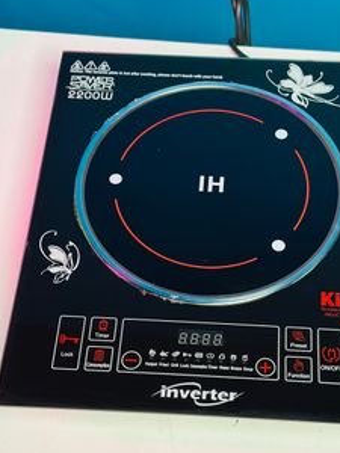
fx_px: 838
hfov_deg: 22.9
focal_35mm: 64
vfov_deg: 30.3
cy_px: 243
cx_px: 201
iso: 250
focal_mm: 6.86
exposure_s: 1/33
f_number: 1.78
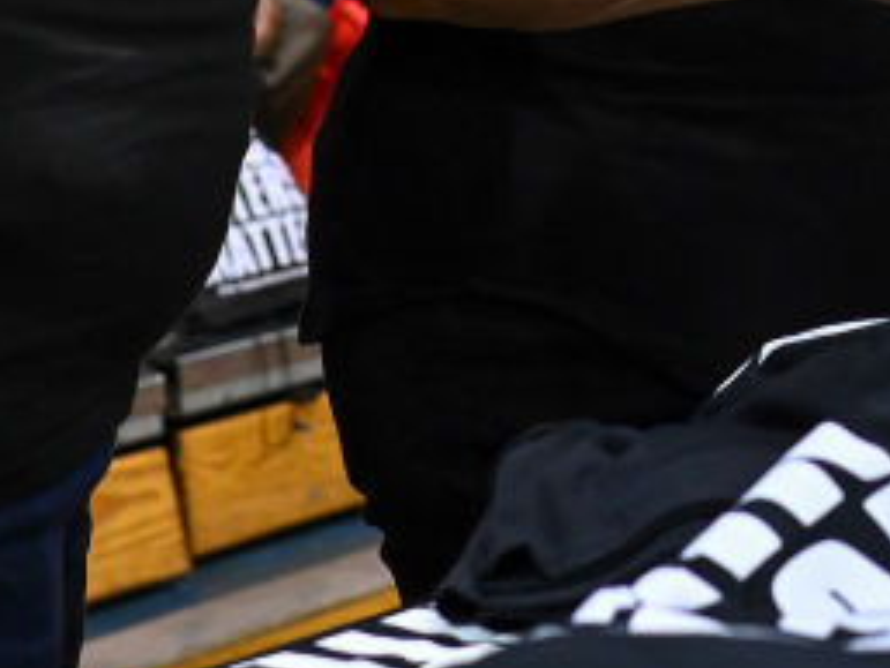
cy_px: -424
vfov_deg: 10.6
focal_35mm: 134
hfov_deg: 14.6
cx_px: 738
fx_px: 3447
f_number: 3.5
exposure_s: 1/200
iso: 4000
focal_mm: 35
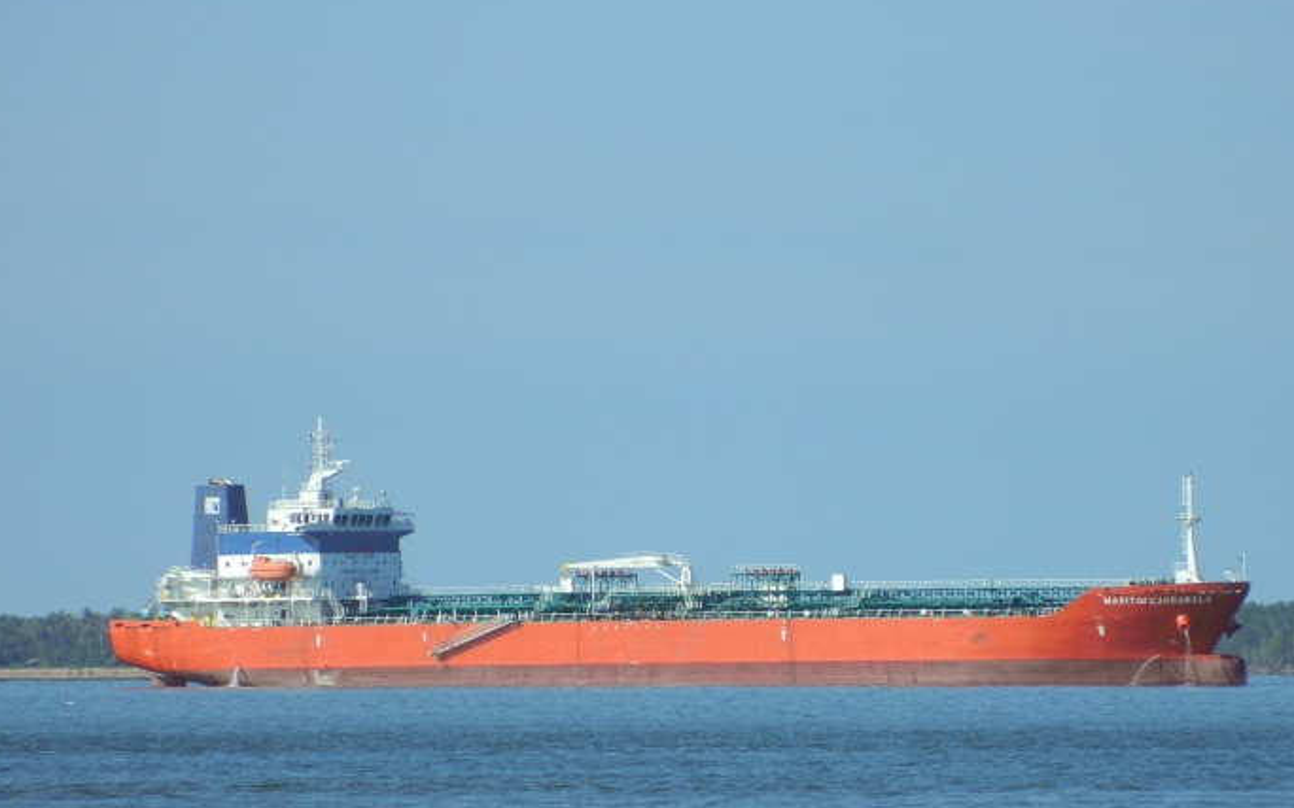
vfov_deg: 2.0
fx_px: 22950
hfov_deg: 3.2
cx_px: 736
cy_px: 498
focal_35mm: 651
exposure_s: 1/400
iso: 80
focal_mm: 94.5
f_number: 5.8
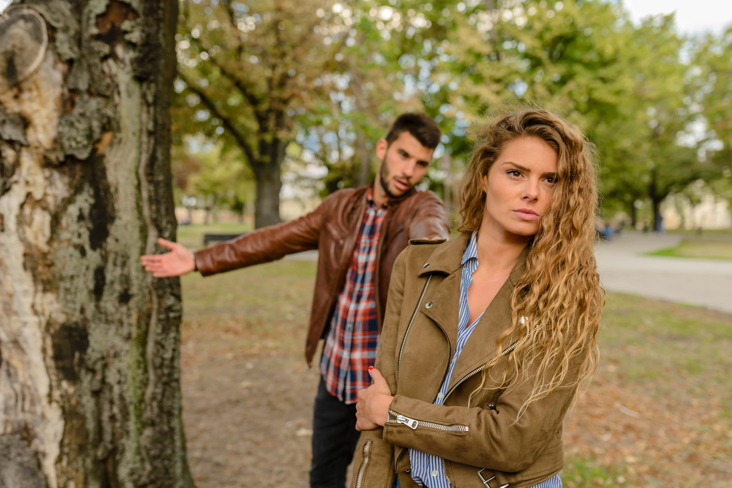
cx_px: 366
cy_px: 244
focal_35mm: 35
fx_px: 712
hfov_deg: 54.4
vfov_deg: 37.9
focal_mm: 35
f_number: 2.8
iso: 250
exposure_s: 1/250
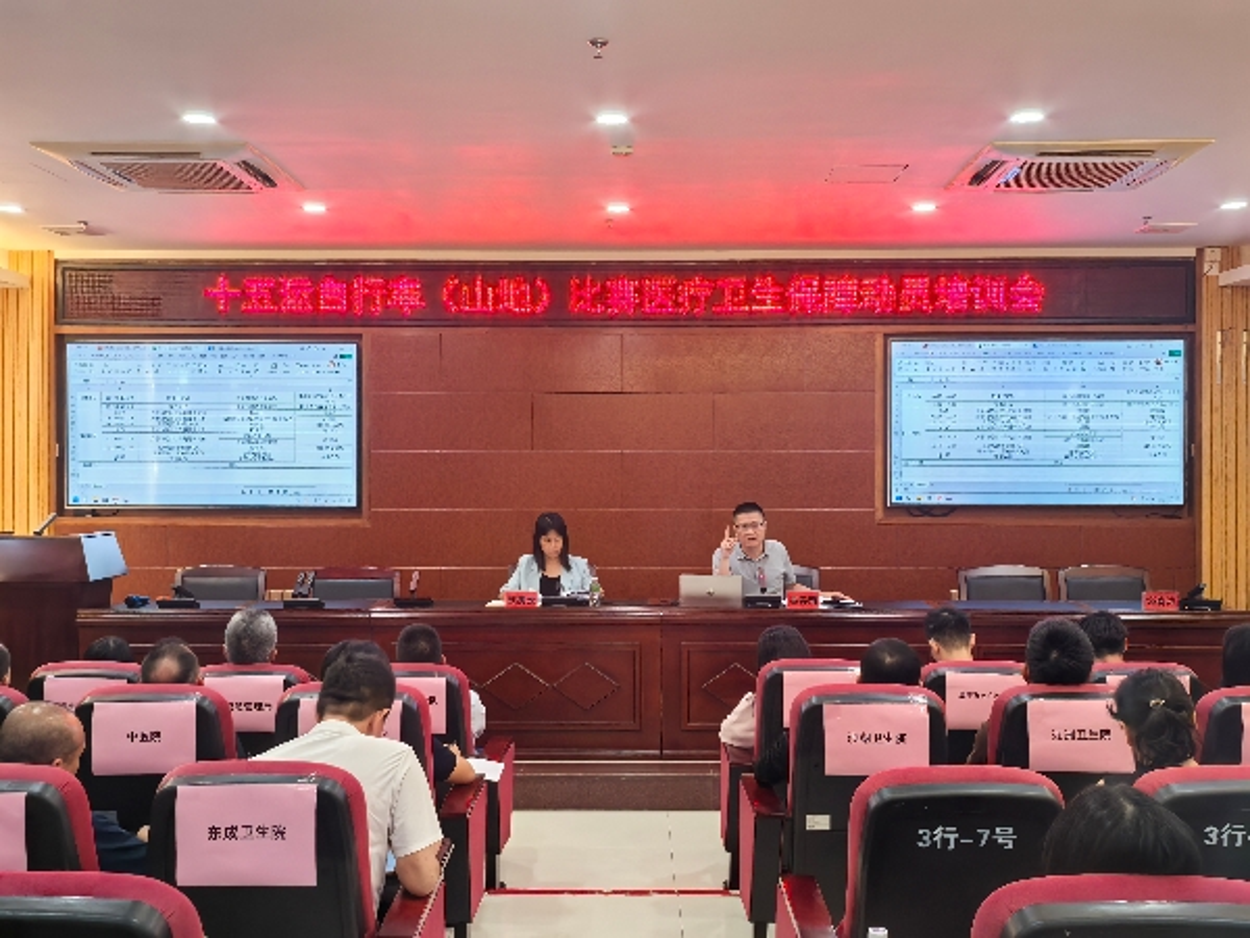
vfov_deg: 41.8
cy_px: 469
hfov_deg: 54.0
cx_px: 625
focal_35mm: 34
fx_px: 1228
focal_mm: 5.75
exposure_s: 1/120
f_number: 4
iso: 320
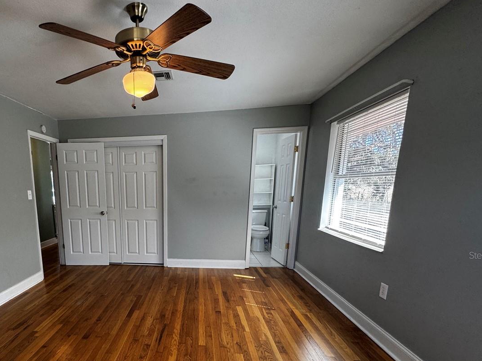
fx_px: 292
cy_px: 255
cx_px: 150
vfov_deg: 61.1
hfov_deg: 75.8
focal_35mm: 21
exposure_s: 1/120
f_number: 2.2
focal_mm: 2.22
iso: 160
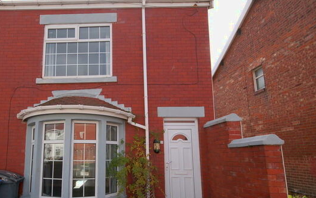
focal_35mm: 23
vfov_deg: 52.0
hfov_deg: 74.6
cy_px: 120
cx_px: 112
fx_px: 201
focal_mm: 11.5
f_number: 10
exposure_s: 1/400
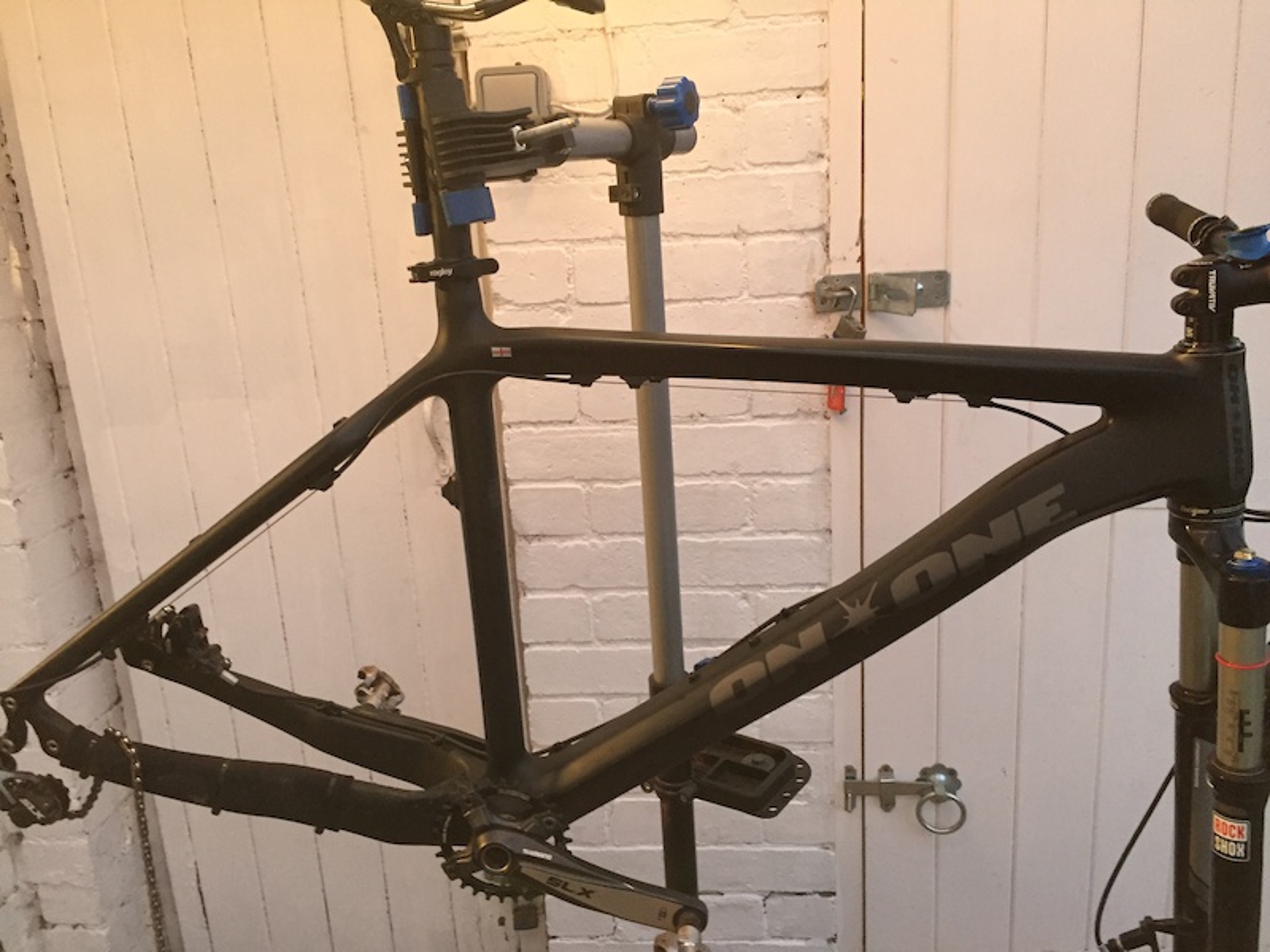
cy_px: 476
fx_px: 1064
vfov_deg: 48.2
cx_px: 635
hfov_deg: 61.7
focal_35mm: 29
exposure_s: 1/20
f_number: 2.2
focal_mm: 4.15
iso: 250
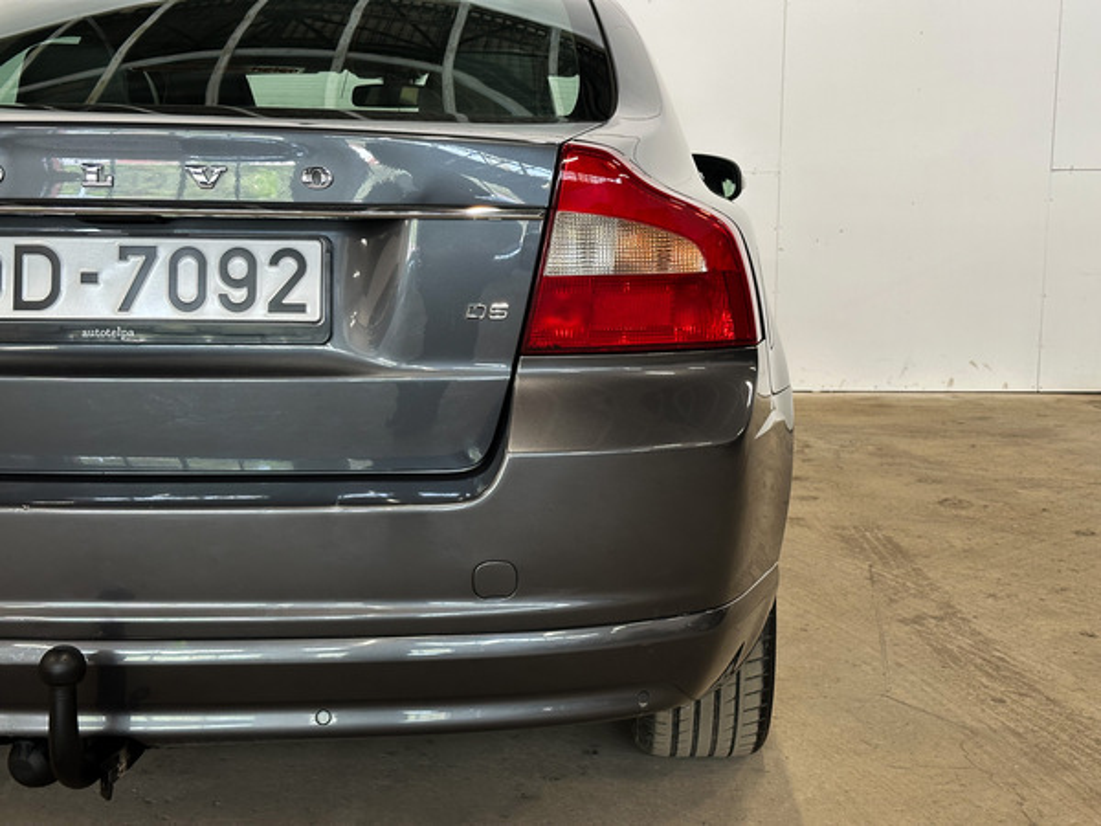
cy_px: 413
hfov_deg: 39.7
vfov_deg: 30.3
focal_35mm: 48
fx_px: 1527
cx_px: 550
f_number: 1.8
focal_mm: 6.86
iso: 125
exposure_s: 1/50
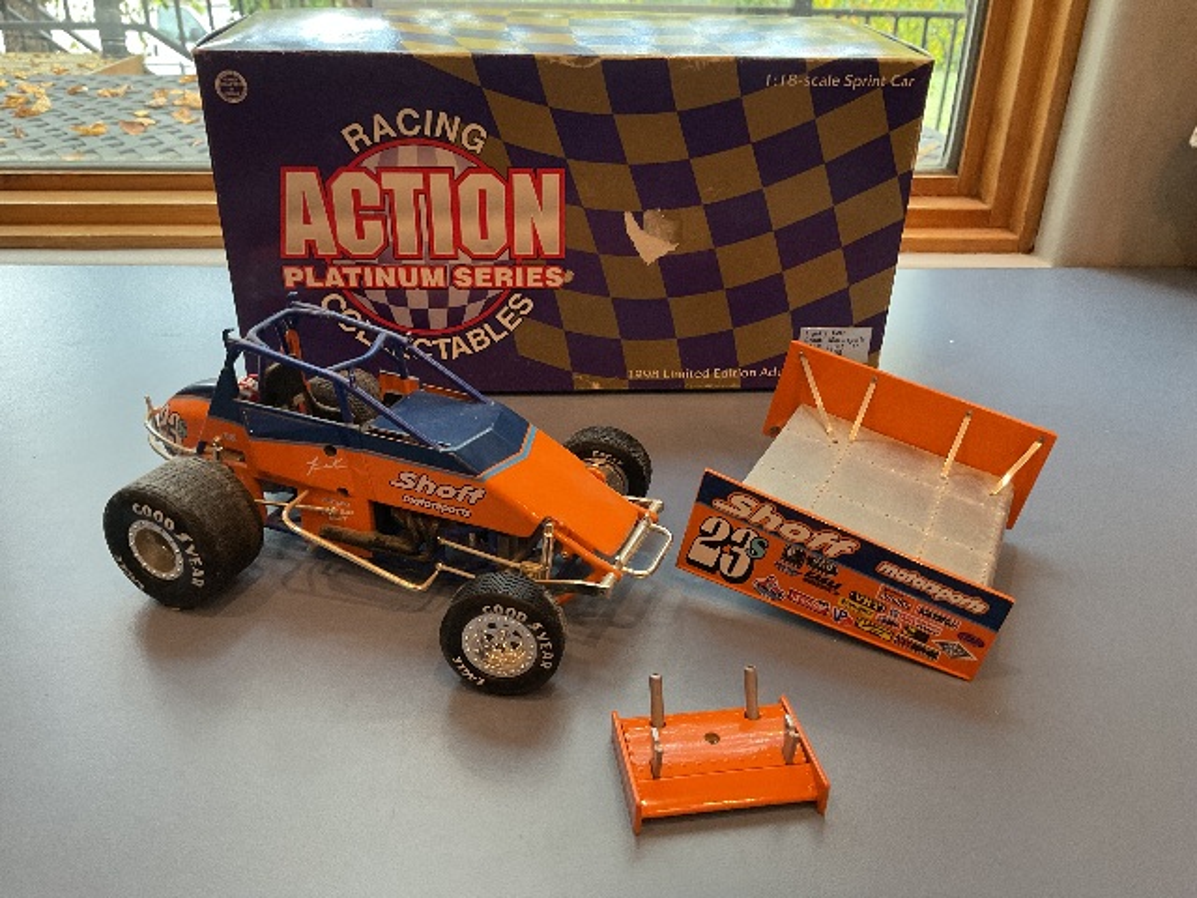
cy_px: 449
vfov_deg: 48.2
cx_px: 598
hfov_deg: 61.7
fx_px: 1003
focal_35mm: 29
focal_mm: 3
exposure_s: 1/50
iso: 160
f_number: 1.8
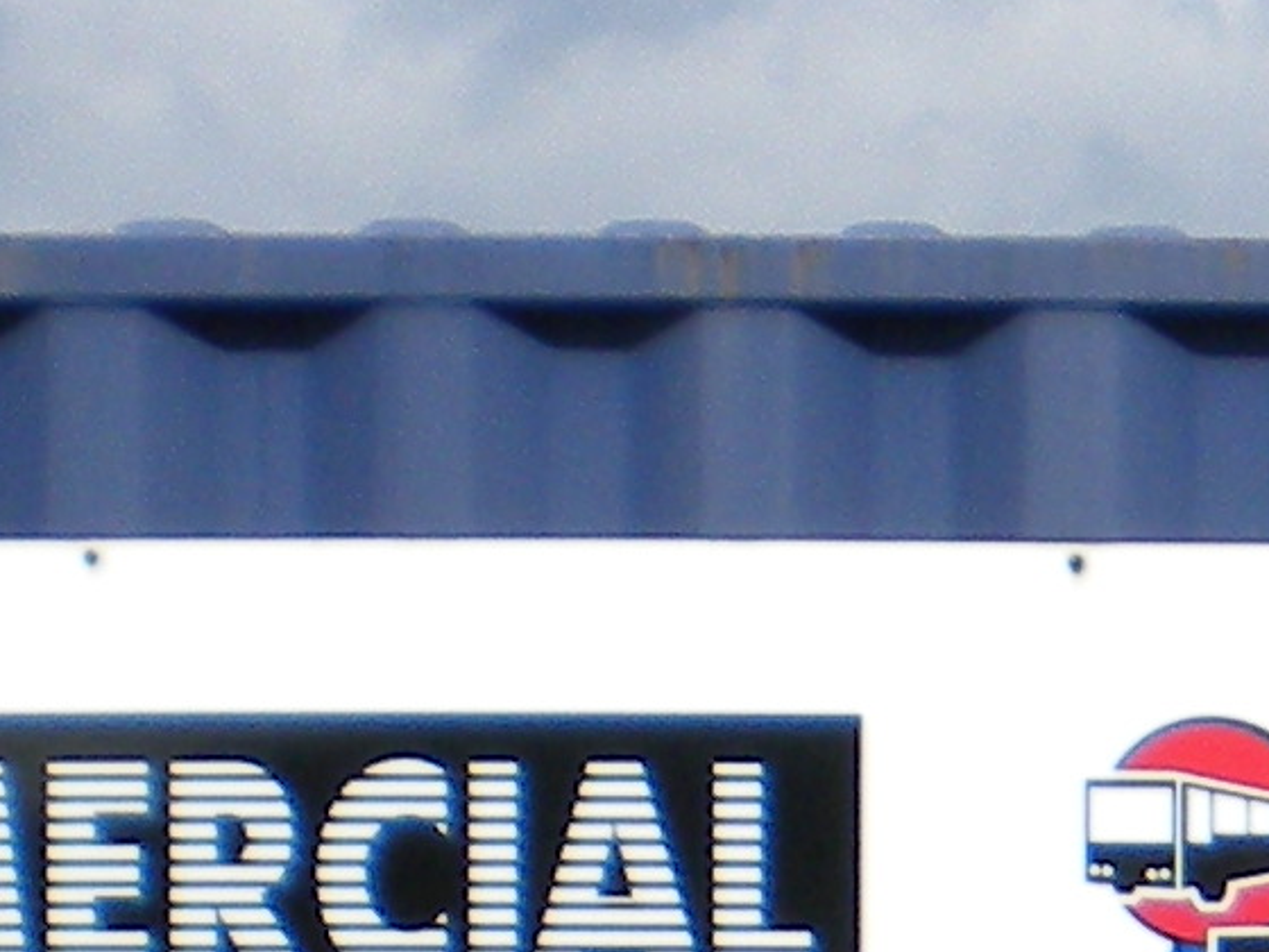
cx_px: 2085
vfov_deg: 6.1
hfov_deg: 8.4
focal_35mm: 228
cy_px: 2731
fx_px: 8358
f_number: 4.6
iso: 80
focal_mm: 6.3
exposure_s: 1/1000
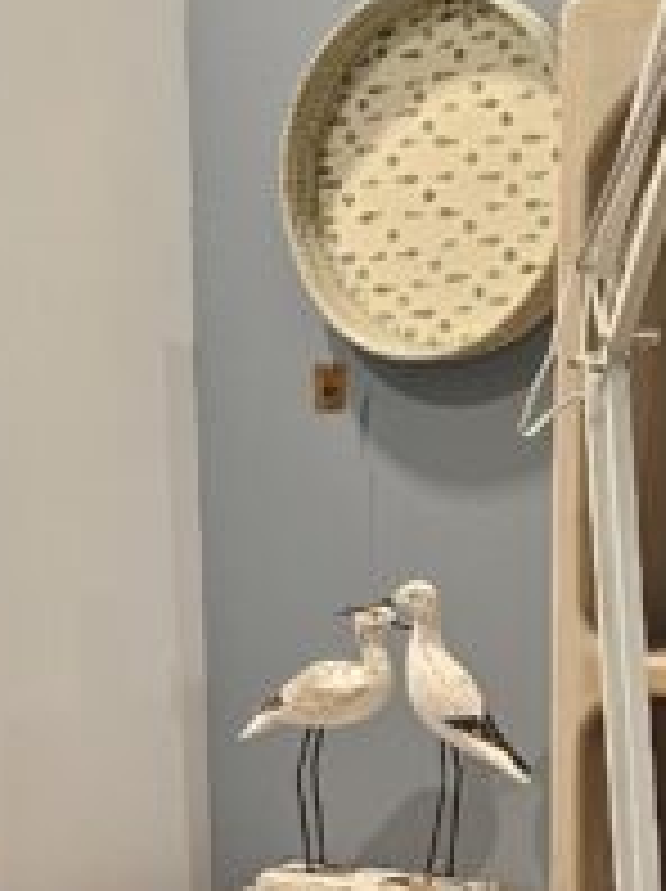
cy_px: 1035
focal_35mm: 119
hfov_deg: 12.4
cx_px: 297
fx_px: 3059
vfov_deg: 16.0
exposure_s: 1/100
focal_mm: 6.3
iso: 80
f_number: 1.7
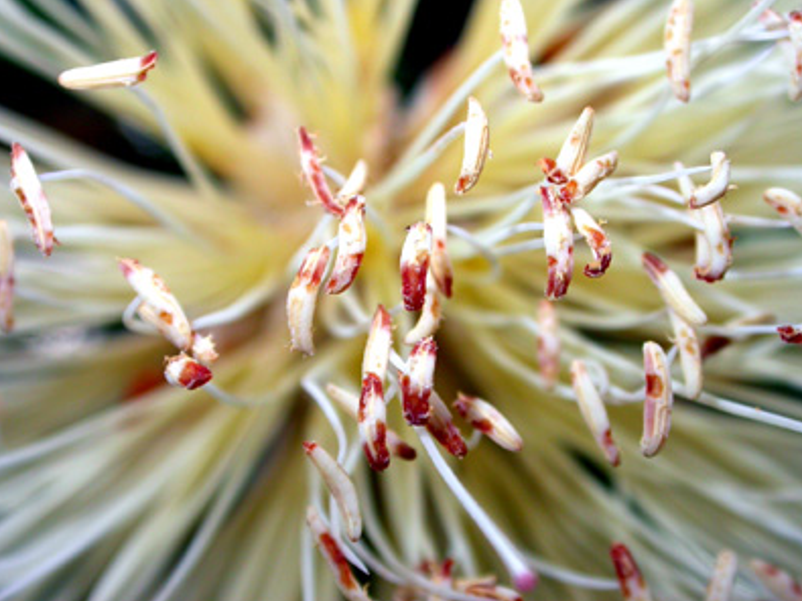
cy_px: 300
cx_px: 398
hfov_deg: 24.7
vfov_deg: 18.7
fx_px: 1830
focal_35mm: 79
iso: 100
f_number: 4
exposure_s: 1/68.7
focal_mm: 16.2
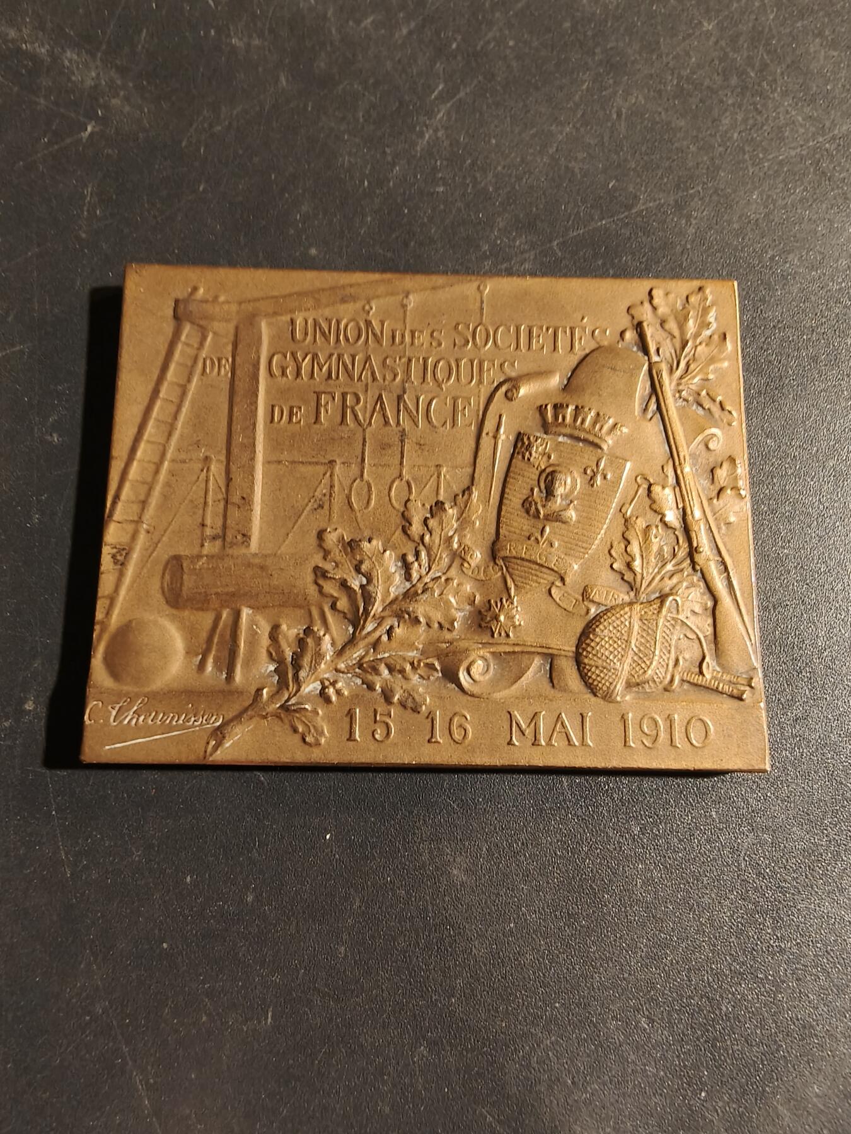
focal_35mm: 23
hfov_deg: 58.9
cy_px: 567
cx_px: 426
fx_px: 754
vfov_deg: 73.9
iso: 200
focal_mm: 2.32
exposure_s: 1/54.4
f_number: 2
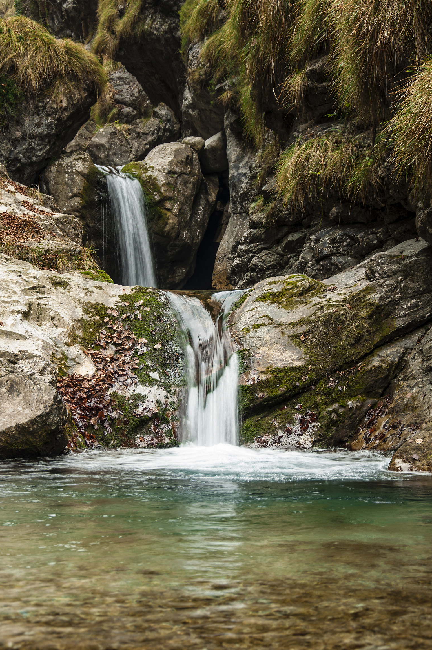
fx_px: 1407
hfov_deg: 17.4
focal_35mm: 78
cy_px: 329
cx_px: 209
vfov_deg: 26.0
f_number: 6.3
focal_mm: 50
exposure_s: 1/10
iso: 100
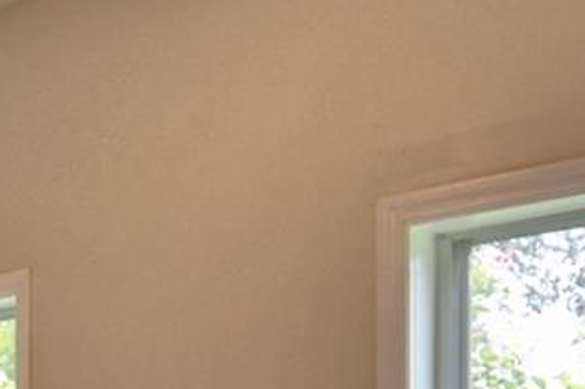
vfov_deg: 16.8
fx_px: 1234
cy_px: 524
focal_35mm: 76
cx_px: -81
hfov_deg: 24.6
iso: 200
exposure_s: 1/160
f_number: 4.5
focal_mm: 10
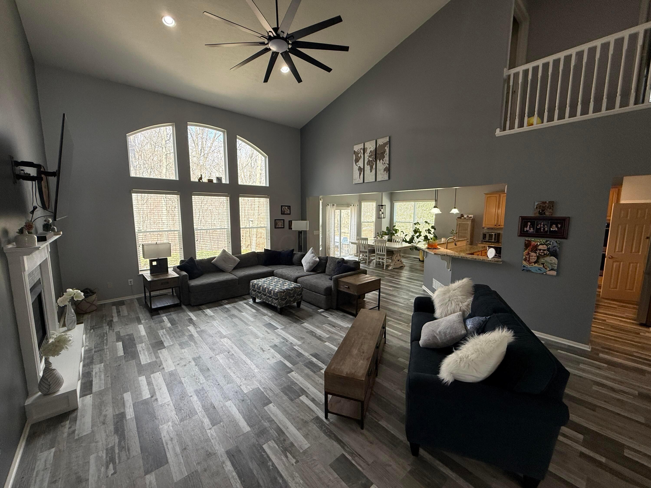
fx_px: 263
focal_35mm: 14
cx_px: 326
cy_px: 244
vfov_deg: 85.7
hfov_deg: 102.1
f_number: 2.2
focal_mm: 2.22
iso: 125
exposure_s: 1/120
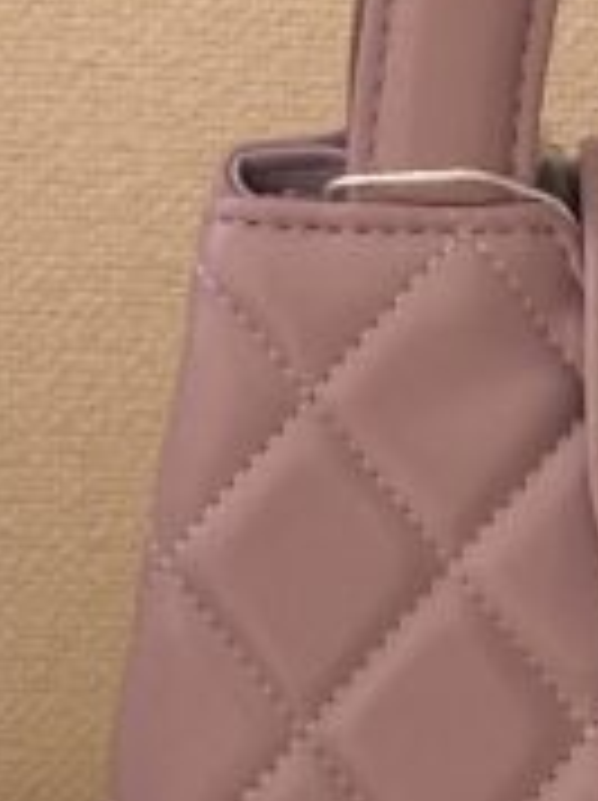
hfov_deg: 6.8
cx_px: 935
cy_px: 153
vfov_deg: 9.2
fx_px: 4987
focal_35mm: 216
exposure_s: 1/199
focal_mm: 6.86
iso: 50
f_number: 1.78
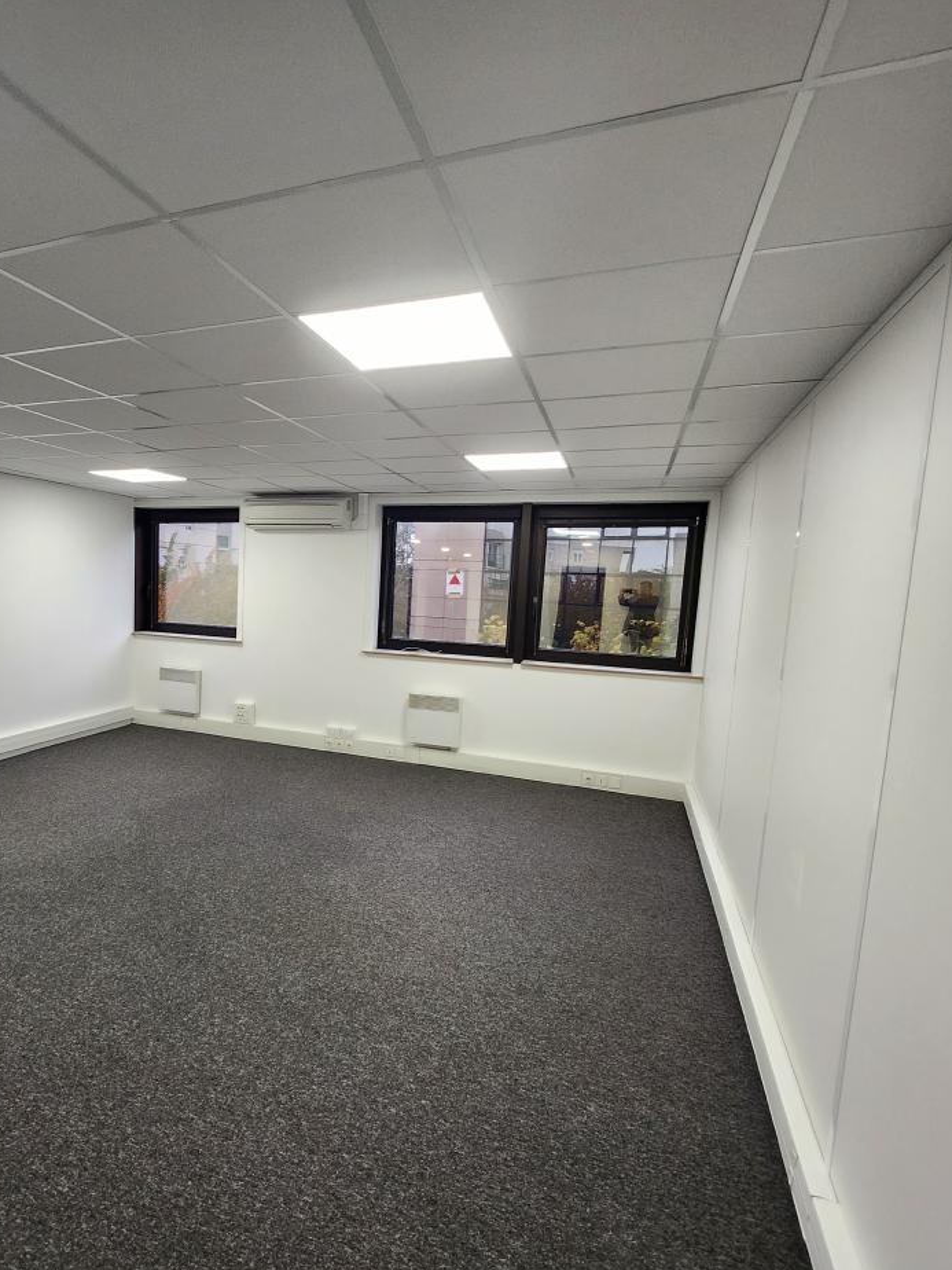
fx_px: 660
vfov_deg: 87.7
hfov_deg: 70.0
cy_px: 647
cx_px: 334
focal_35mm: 18
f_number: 2.2
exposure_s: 1/50
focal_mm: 1.74
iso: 200
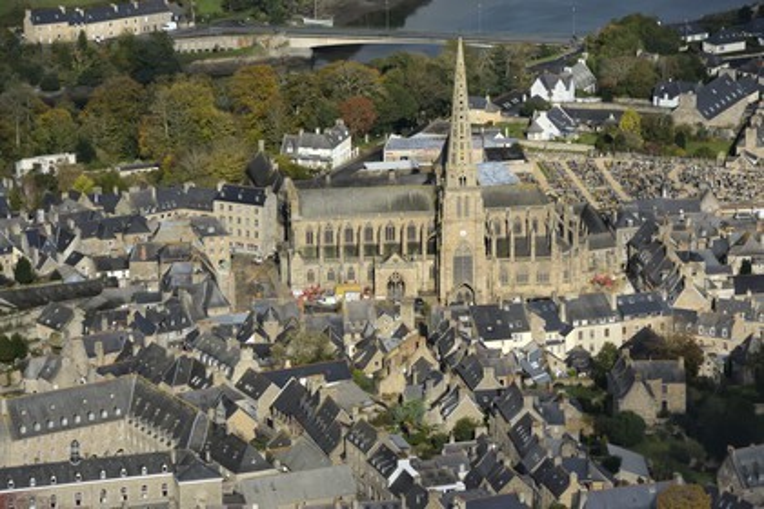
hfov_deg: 10.3
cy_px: 254
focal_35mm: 200
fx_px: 4244
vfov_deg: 6.9
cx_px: 382
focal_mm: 200
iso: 800
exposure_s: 1/800
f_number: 16
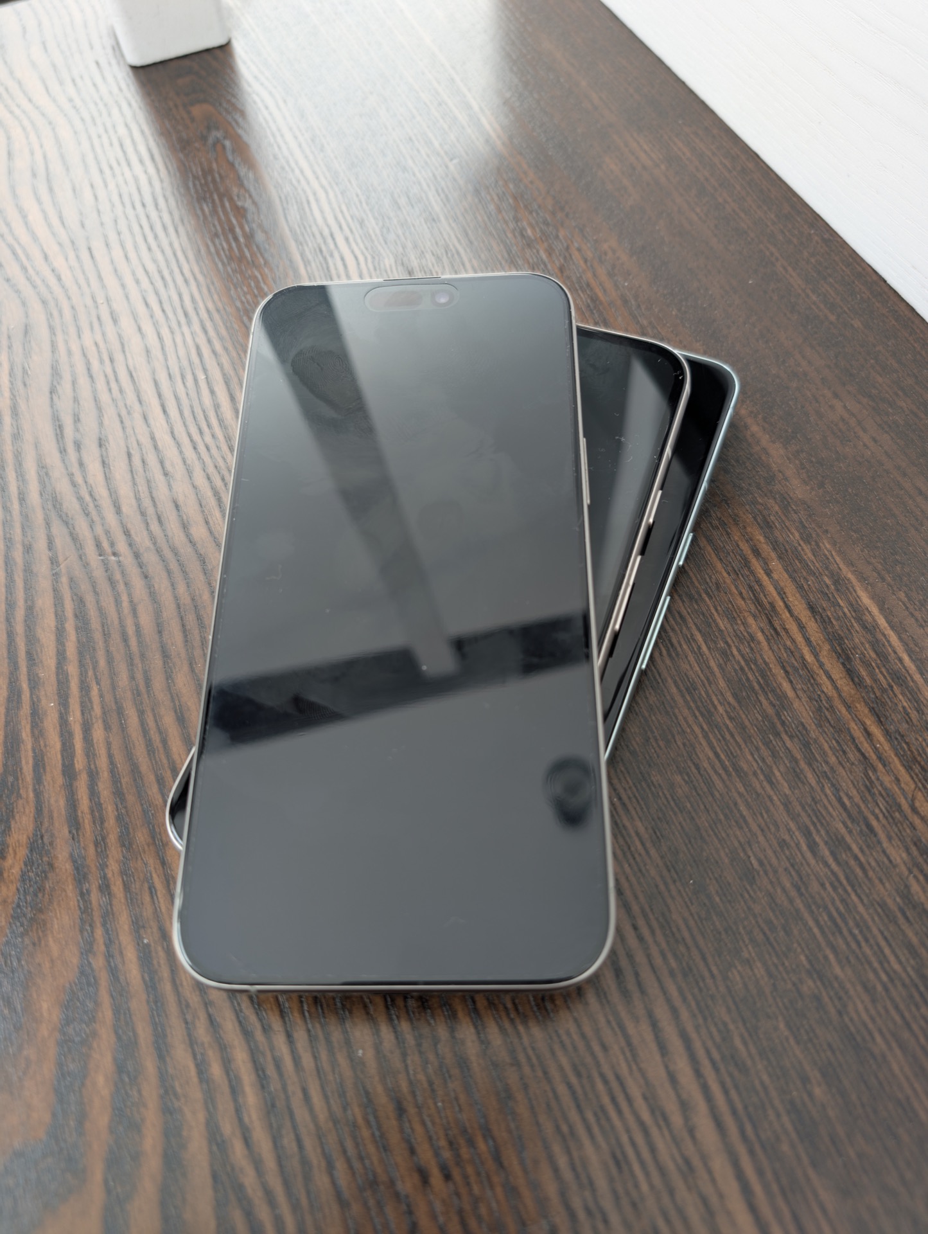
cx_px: 464
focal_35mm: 24
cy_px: 617
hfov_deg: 56.9
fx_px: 856
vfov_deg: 71.5
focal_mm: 6.9
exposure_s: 1/21.5
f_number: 1.68
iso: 21
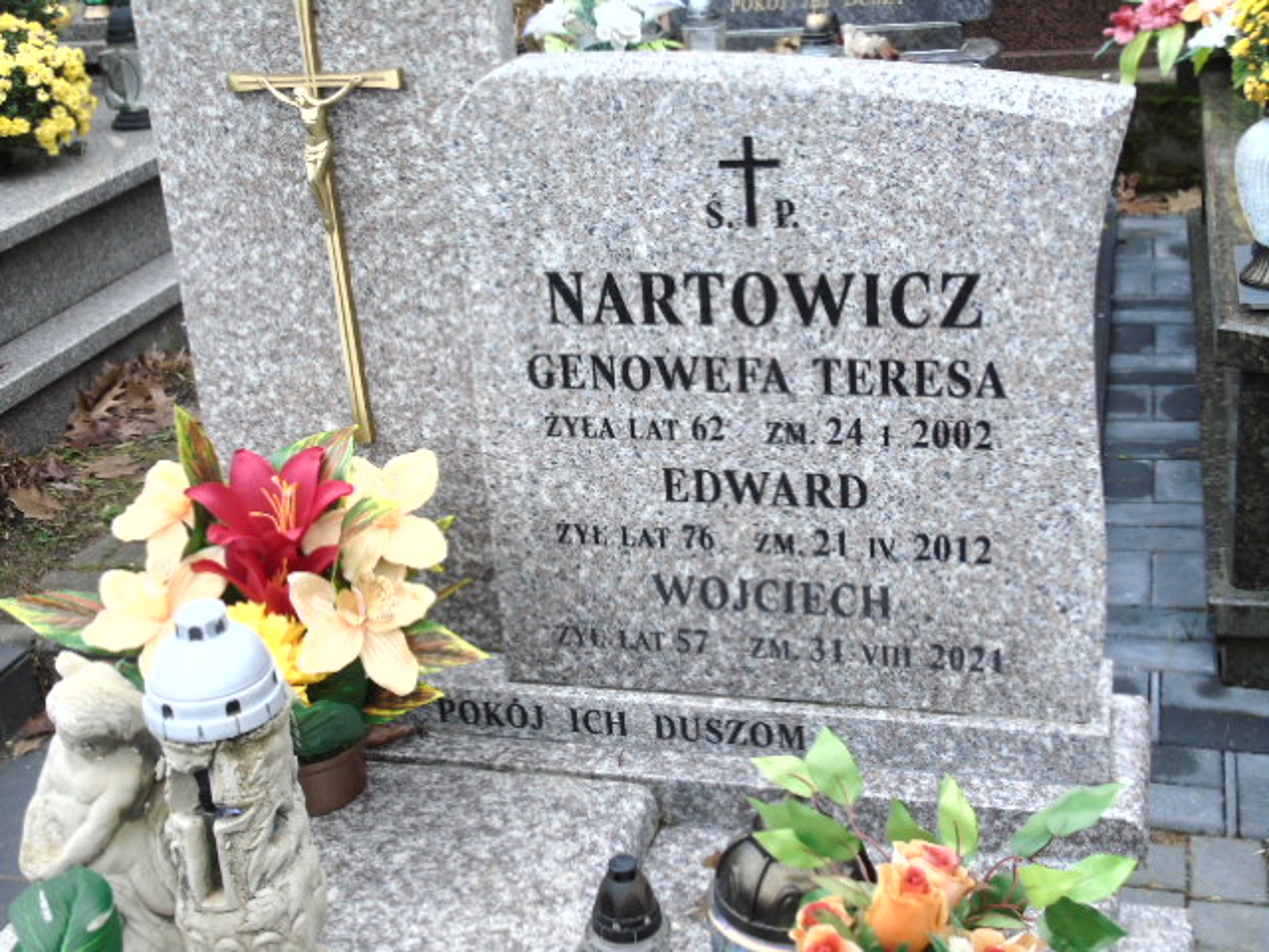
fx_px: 1686
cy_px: 476
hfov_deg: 41.2
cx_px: 634
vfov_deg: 31.5
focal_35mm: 46
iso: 200
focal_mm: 8.2
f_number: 4.1
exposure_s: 1/30
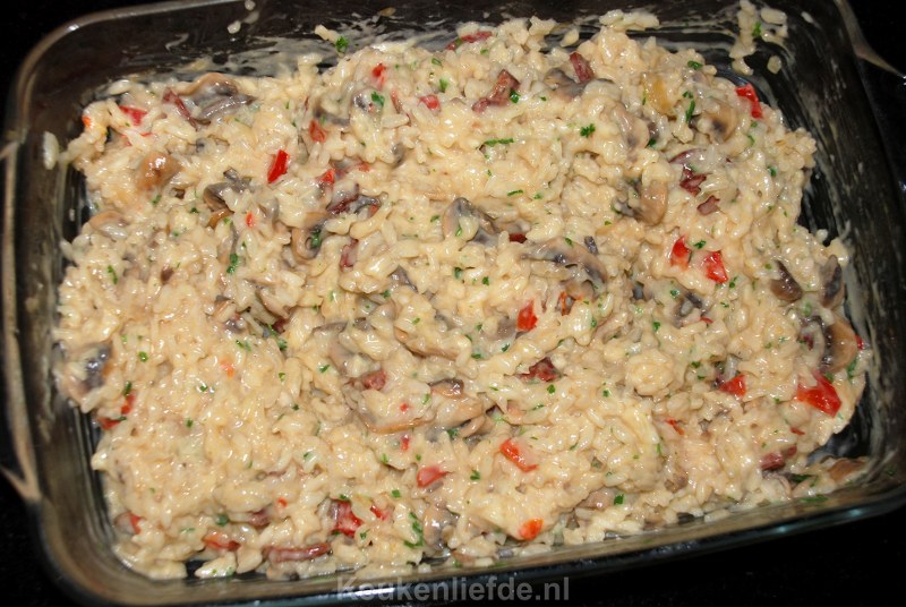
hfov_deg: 41.1
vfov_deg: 28.2
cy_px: 304
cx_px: 453
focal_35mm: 48
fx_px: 1210
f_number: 4.2
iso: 200
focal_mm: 32
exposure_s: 1/60
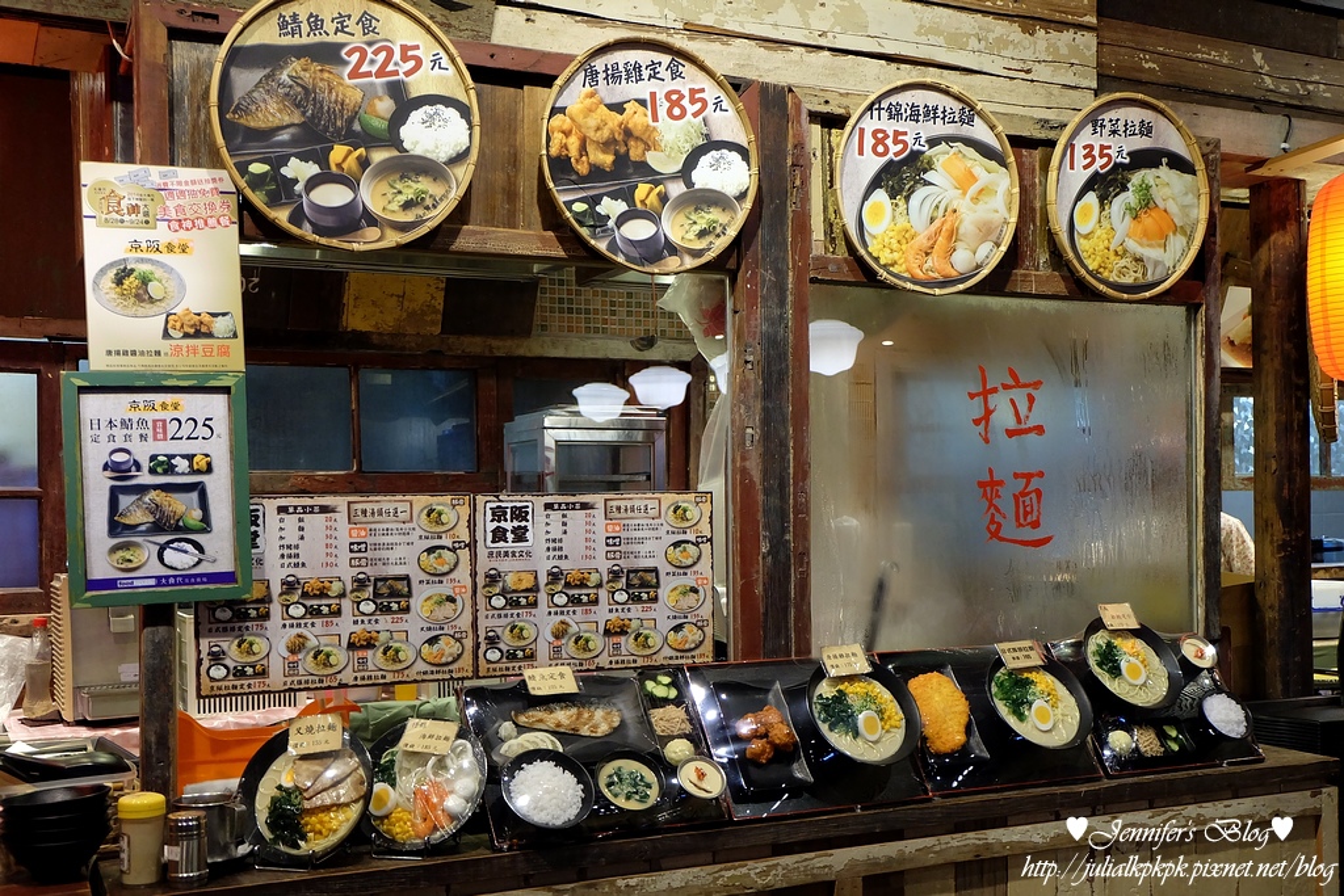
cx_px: 672
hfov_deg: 57.2
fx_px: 1232
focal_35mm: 33
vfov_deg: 40.0
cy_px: 448
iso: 1250
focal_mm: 22.2
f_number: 4
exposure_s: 1/60
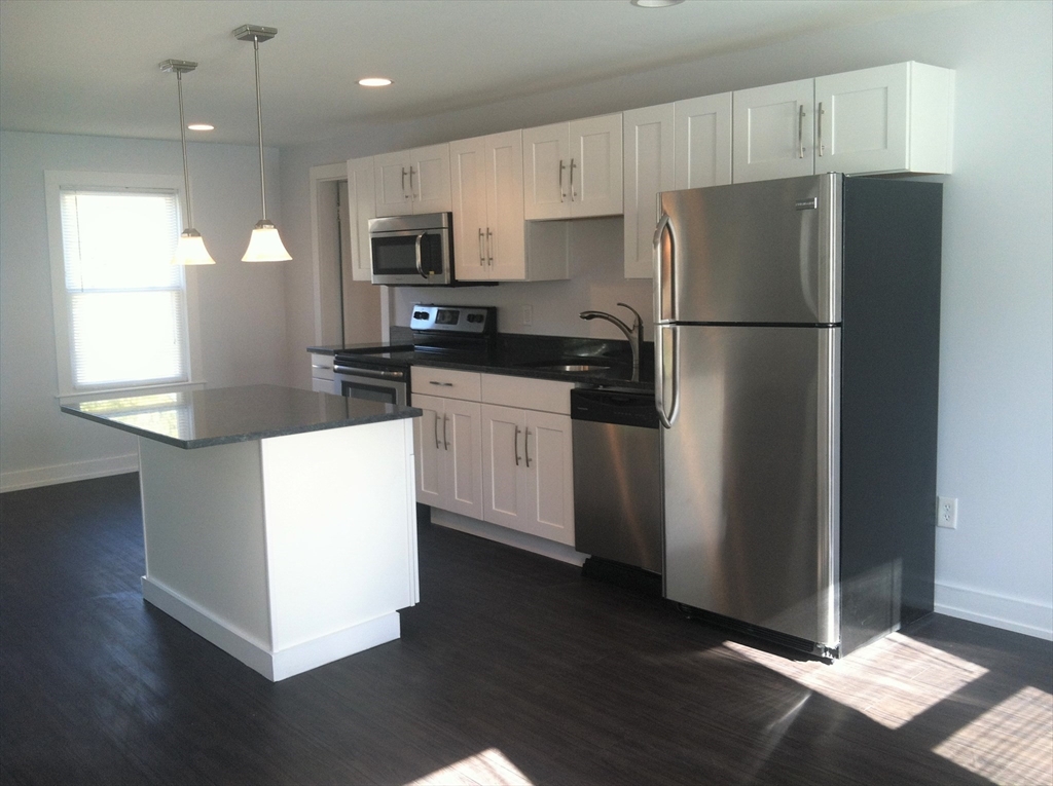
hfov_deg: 52.7
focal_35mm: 35
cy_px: 393
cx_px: 526
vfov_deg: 40.6
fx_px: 1063
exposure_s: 1/40
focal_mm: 3.85
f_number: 2.8
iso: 80
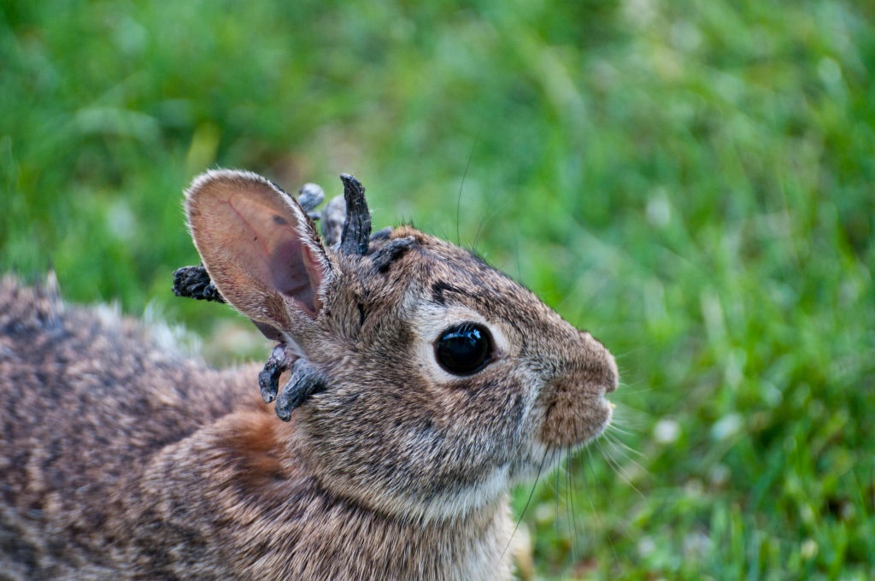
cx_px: 438
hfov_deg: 6.5
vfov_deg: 4.4
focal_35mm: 315
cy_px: 290
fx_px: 7646
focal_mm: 210
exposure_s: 1/125
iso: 400
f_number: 5.3
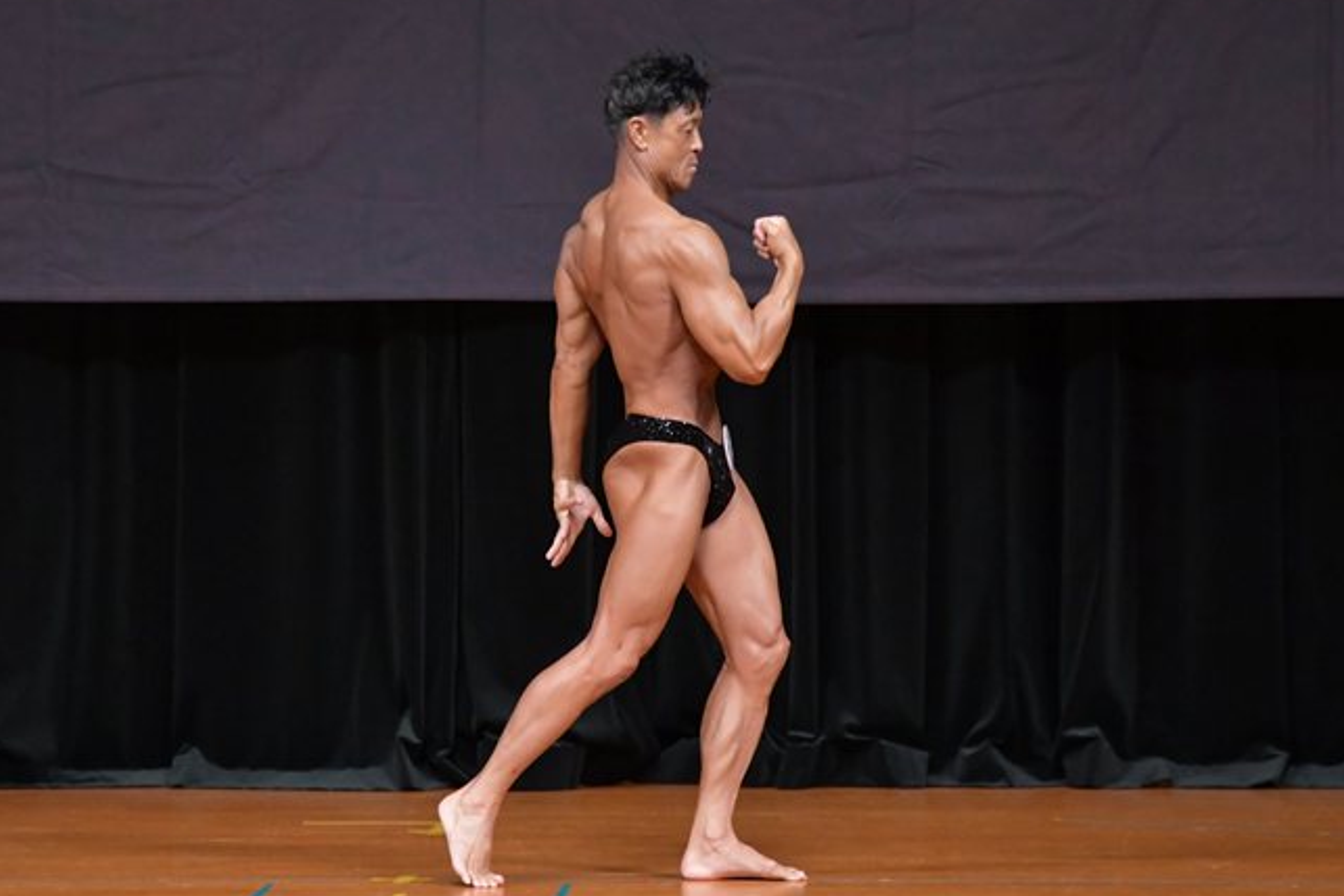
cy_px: 474
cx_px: 634
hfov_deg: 6.7
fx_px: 11463
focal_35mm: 307
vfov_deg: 4.5
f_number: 5.6
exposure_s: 1/400
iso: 5000
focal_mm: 170
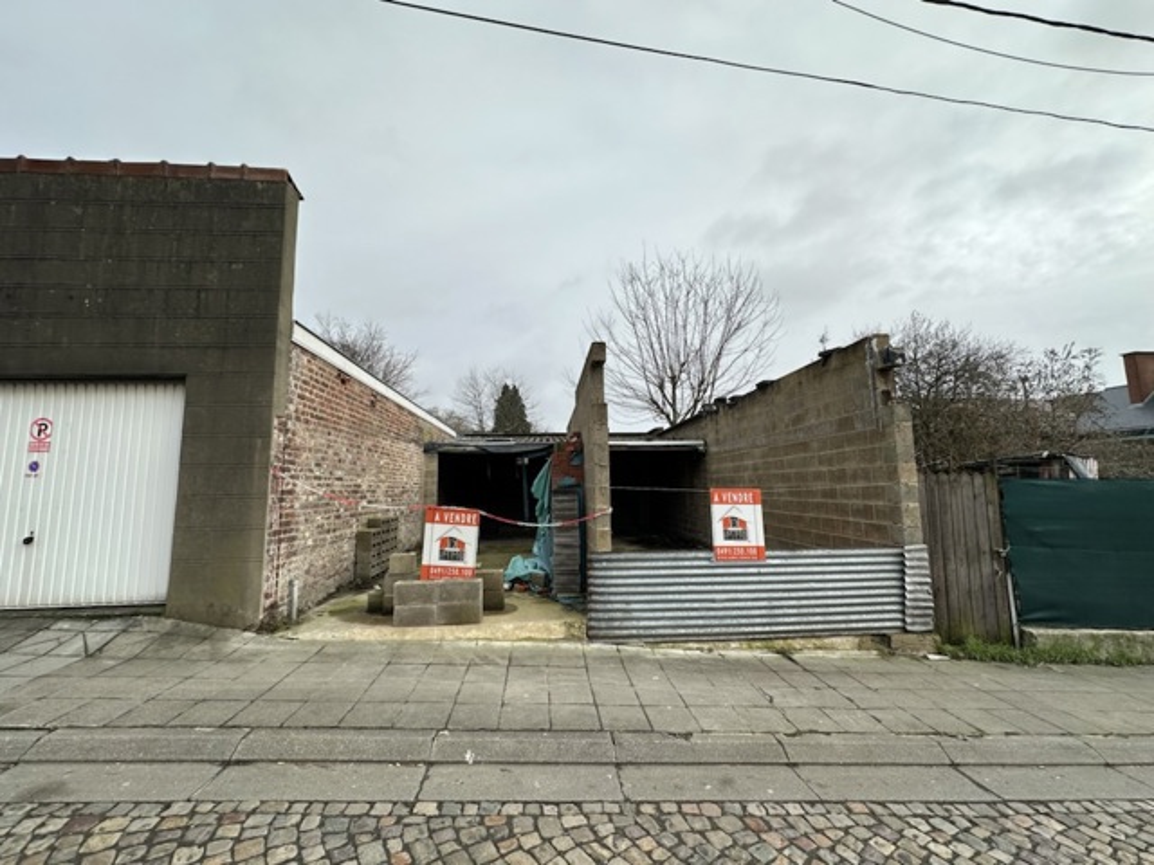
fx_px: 467
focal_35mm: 14
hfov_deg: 102.1
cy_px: 432
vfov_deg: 85.7
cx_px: 577
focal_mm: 2.22
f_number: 2.2
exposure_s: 1/963
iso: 50
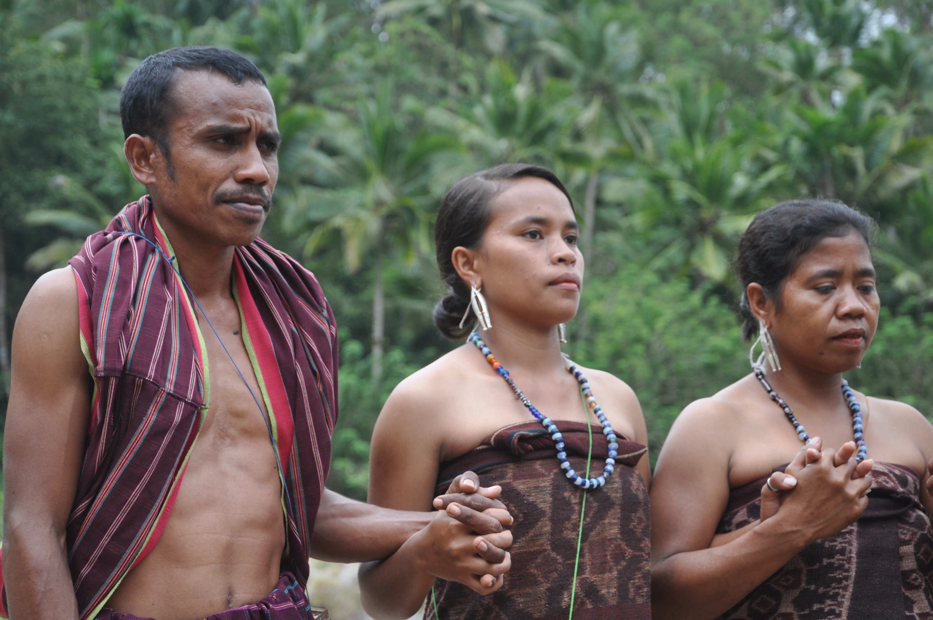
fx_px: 2252
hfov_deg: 23.4
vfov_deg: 15.7
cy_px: 310
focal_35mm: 87
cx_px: 466
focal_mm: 58
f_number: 5
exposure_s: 1/320
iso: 400
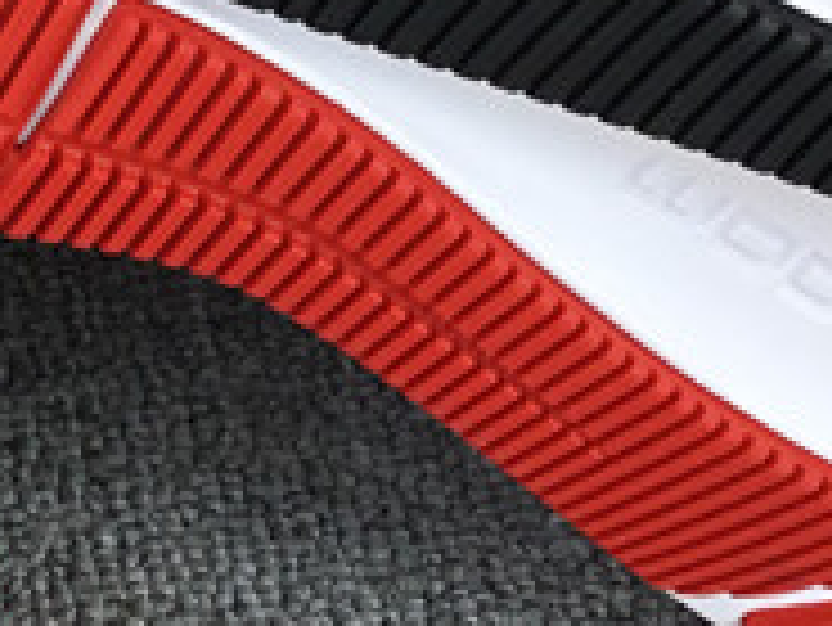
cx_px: -49
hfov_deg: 12.9
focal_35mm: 151
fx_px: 3632
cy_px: -97
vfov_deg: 9.7
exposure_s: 1/344
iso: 25
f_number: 2.4
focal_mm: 3.3
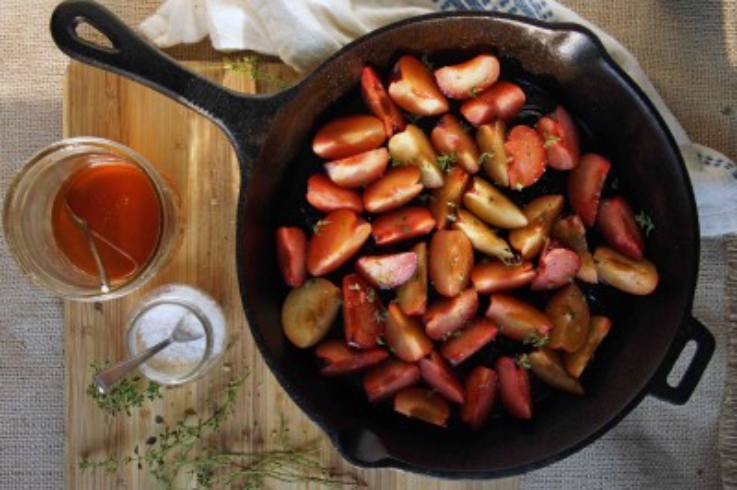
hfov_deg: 46.4
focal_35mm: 42
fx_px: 859
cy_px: 245
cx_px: 368
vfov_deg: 31.8
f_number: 8
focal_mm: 28
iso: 800
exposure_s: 1/200
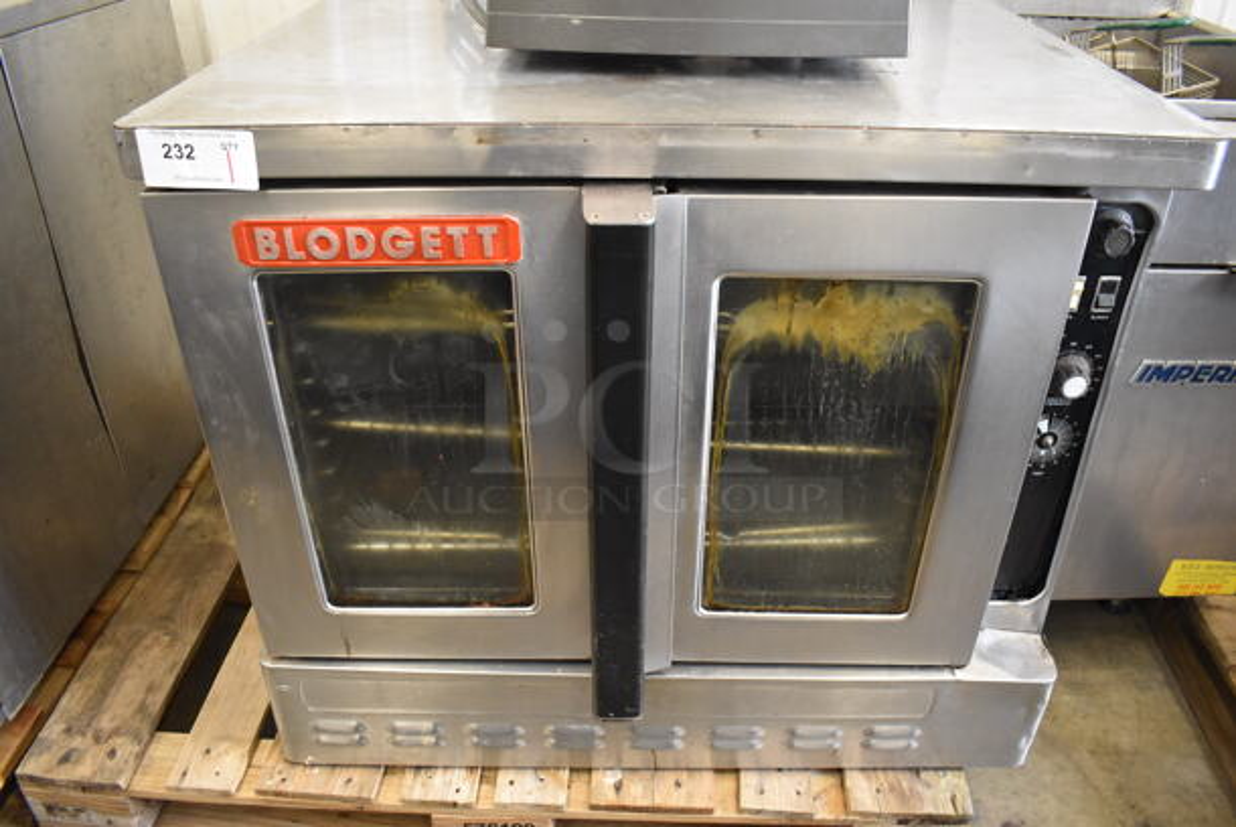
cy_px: 414
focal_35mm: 27
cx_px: 618
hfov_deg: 67.3
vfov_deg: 48.0
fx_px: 928
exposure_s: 1/125
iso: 2200
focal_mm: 18
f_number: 3.5
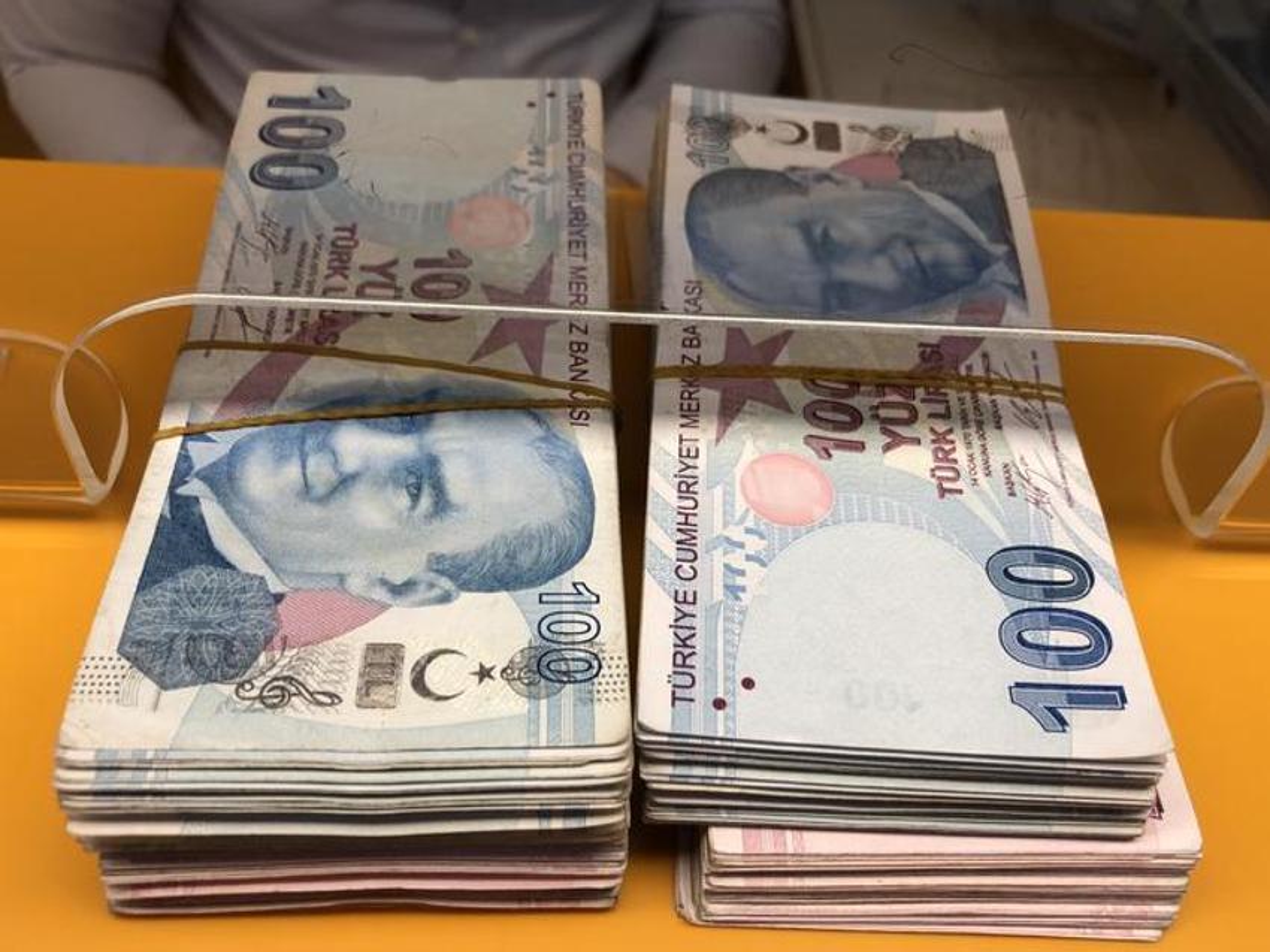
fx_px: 1027
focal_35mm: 28
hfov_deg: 63.5
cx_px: 635
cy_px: 476
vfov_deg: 49.7
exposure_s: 1/141
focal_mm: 3.99
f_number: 1.8
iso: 20
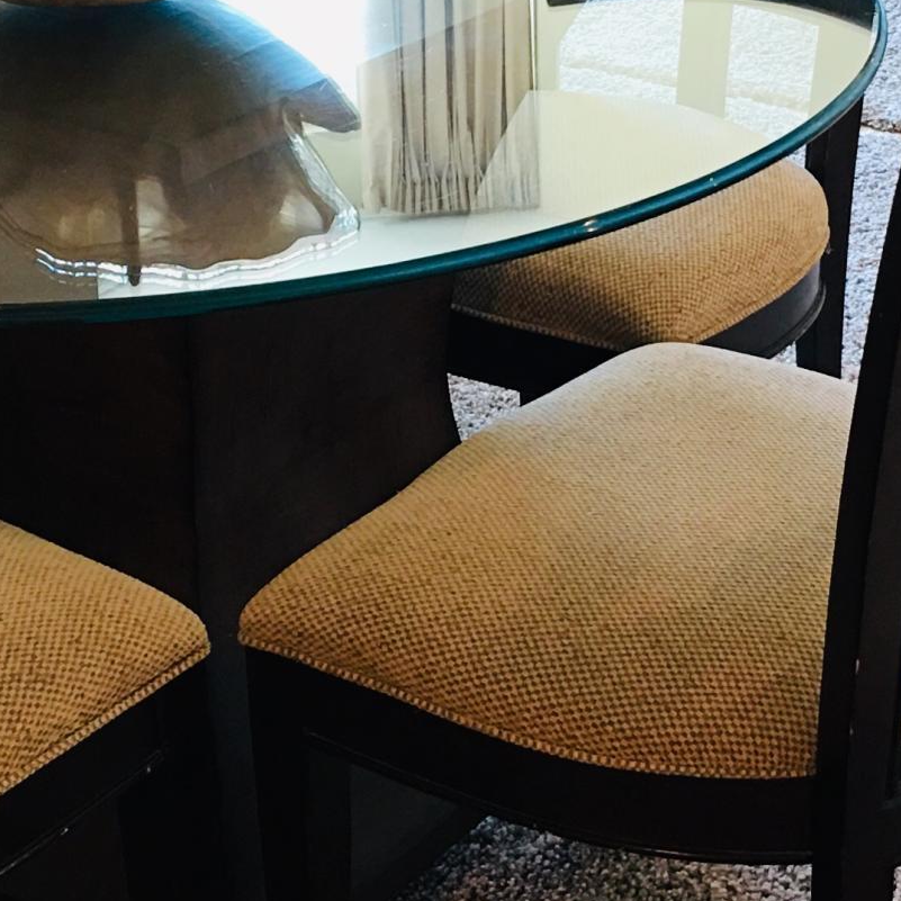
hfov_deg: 18.1
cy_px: 228
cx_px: 566
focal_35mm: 96
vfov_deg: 18.0
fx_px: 2827
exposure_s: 1/15
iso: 40
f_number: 2.2
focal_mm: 4.15
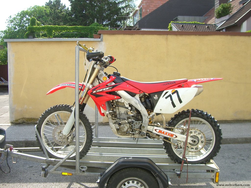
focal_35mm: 38
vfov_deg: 37.7
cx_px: 126
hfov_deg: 49.0
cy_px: 94
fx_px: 276
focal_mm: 6.2
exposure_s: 1/160
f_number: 4.3
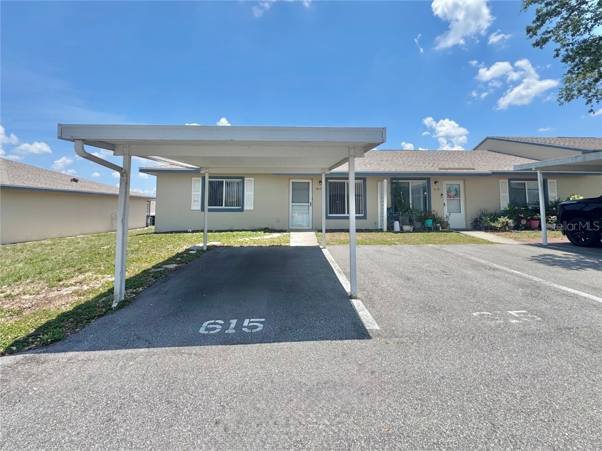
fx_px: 243
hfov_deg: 102.1
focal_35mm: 14
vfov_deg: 85.7
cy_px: 226
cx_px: 301
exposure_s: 1/1748
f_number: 2.2
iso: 50
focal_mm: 2.22
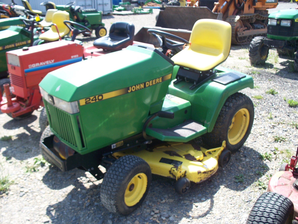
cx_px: 149
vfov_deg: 39.7
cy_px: 112
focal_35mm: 36
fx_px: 310
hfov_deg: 51.4
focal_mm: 7.54
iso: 64
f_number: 2.8
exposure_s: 1/320
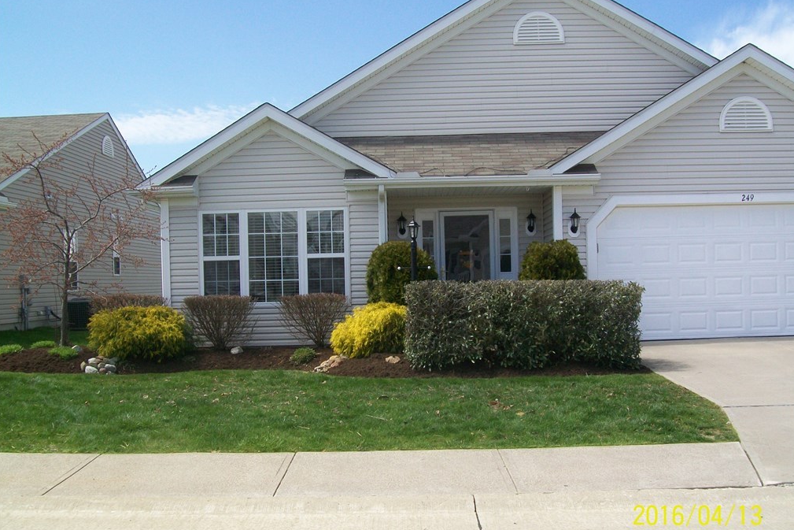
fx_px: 838
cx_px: 400
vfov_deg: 35.1
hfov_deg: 50.7
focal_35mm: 38
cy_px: 280
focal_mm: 6
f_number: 4.8
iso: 64
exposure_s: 1/320
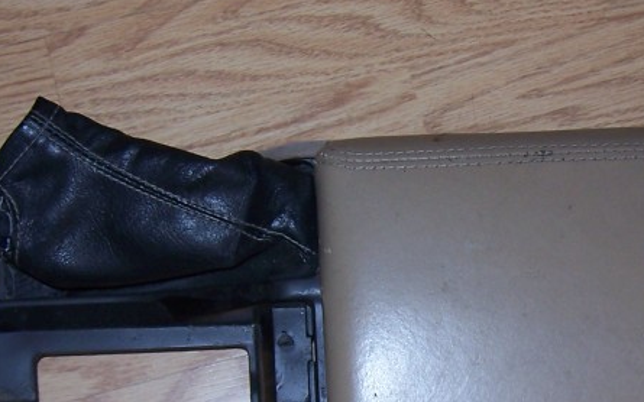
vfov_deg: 15.6
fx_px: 1457
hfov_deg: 24.8
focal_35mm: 83
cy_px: 335
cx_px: 425
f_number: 2.7
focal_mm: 5.6
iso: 80
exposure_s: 1/60
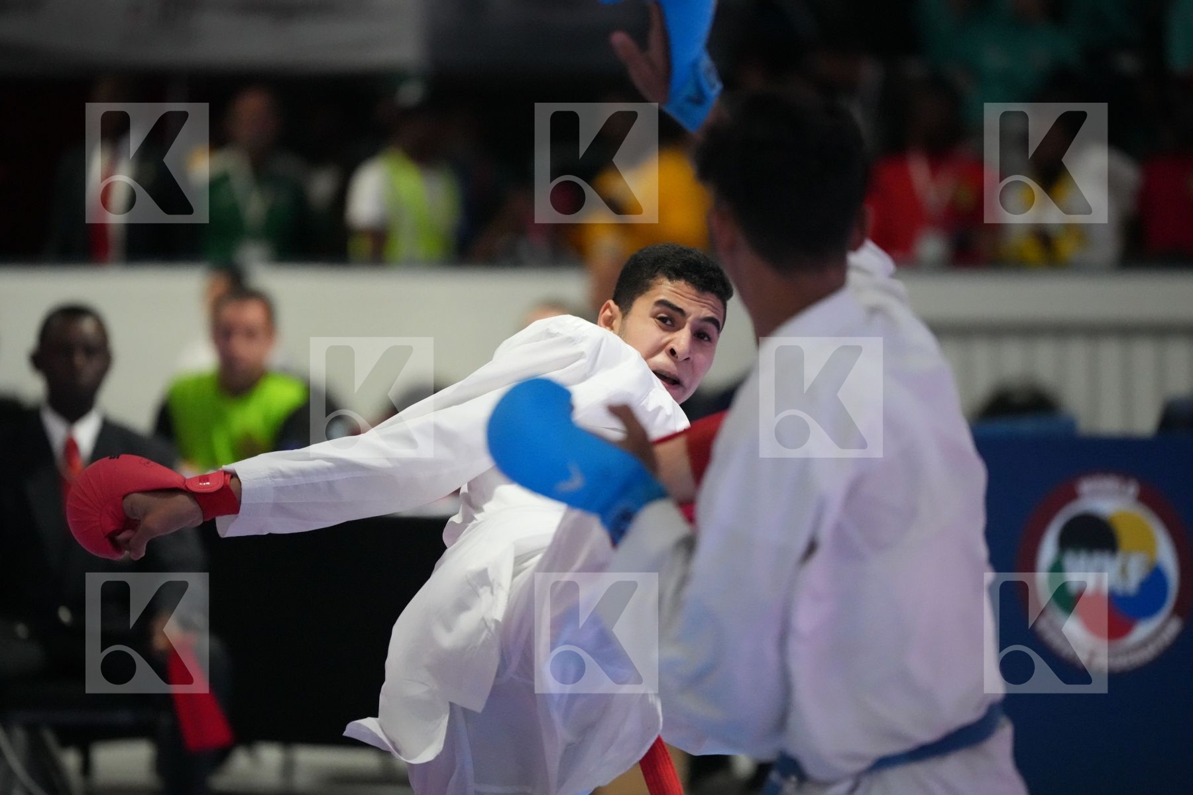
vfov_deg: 6.9
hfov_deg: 10.3
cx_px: 596
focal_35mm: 200
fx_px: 6627
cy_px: 398
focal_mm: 200
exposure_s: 1/800
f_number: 2.8
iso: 12800
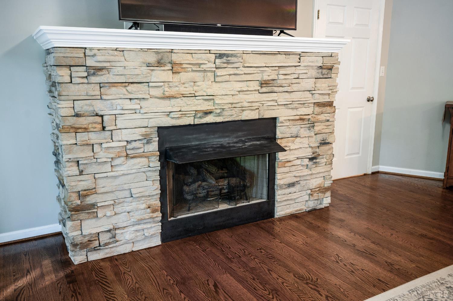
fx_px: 377
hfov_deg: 62.0
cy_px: 150
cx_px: 226
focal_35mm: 30
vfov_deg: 43.5
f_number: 4
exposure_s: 1/4
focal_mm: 30
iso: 400
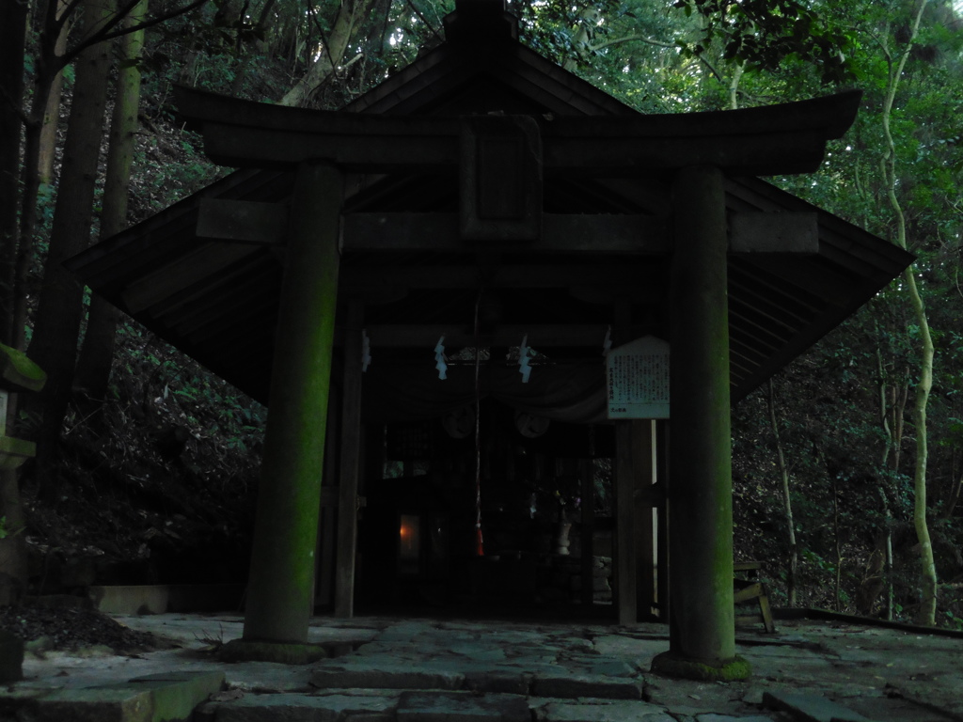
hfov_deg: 45.8
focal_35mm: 41
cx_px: 482
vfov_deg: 35.1
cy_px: 361
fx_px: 1141
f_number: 3.9
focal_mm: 7.4
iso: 400
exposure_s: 1/8
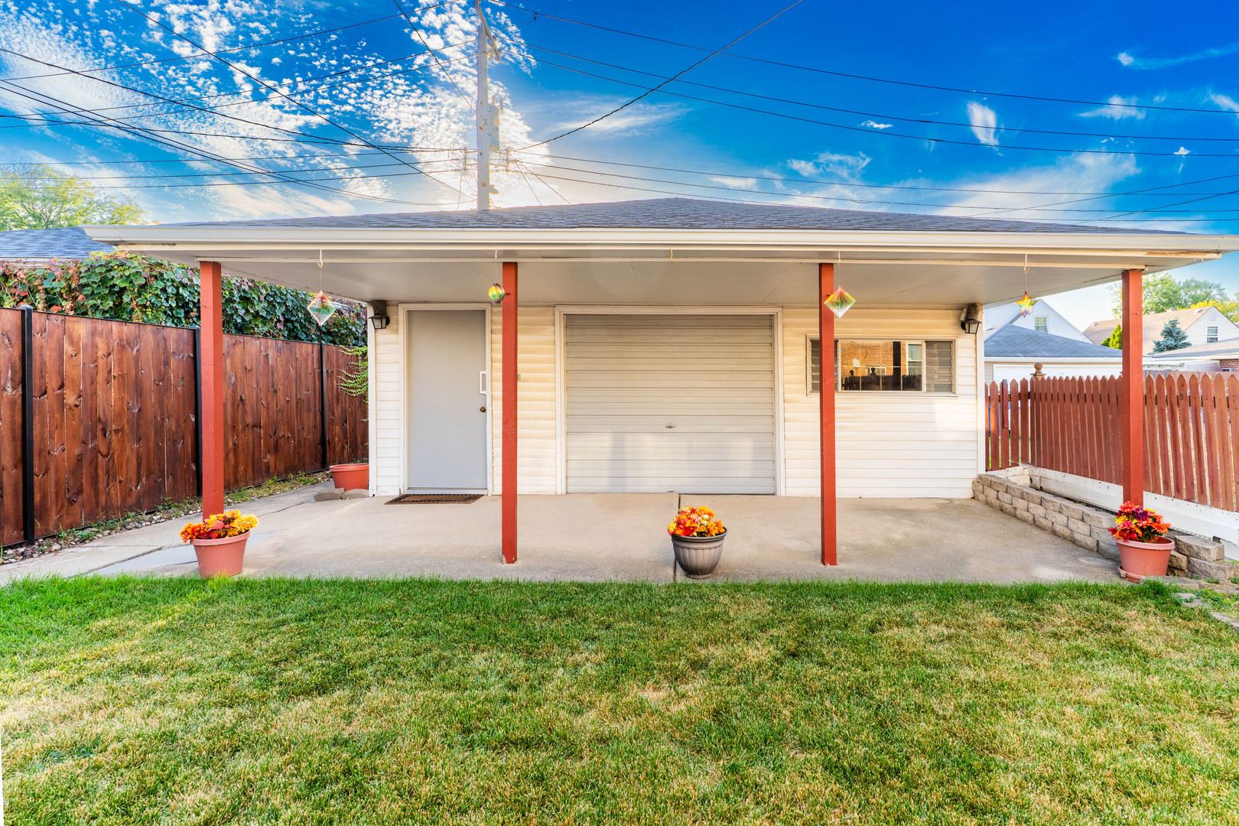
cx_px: 620
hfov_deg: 93.3
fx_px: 585
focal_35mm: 17
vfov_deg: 70.4
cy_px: 413
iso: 125
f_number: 8
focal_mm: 17
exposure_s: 1/200
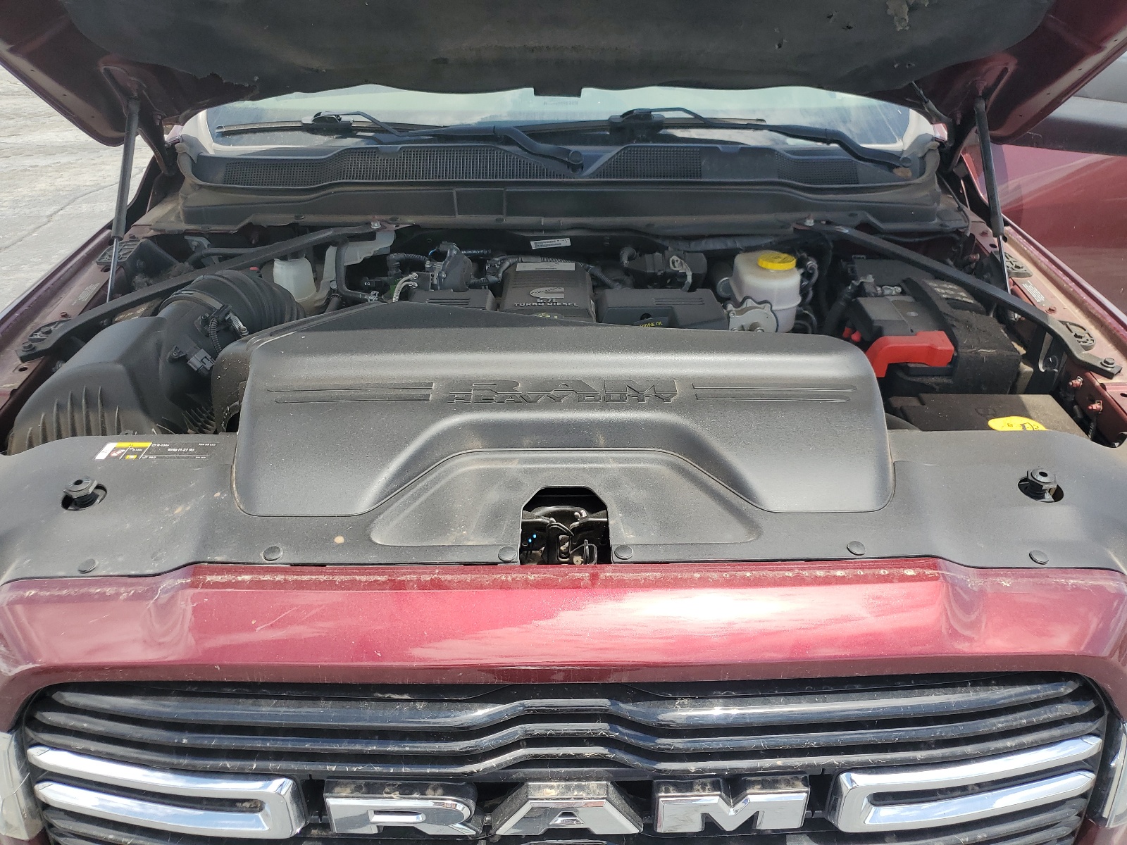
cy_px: 422
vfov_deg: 53.1
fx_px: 846
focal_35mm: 26
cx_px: 564
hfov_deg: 67.3
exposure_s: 1/1429
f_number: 1.5
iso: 50
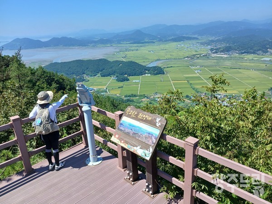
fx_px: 204
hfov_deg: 67.3
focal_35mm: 26
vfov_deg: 53.1
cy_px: 102
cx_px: 136
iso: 20
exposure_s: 1/417
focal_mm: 3.98
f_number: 1.8
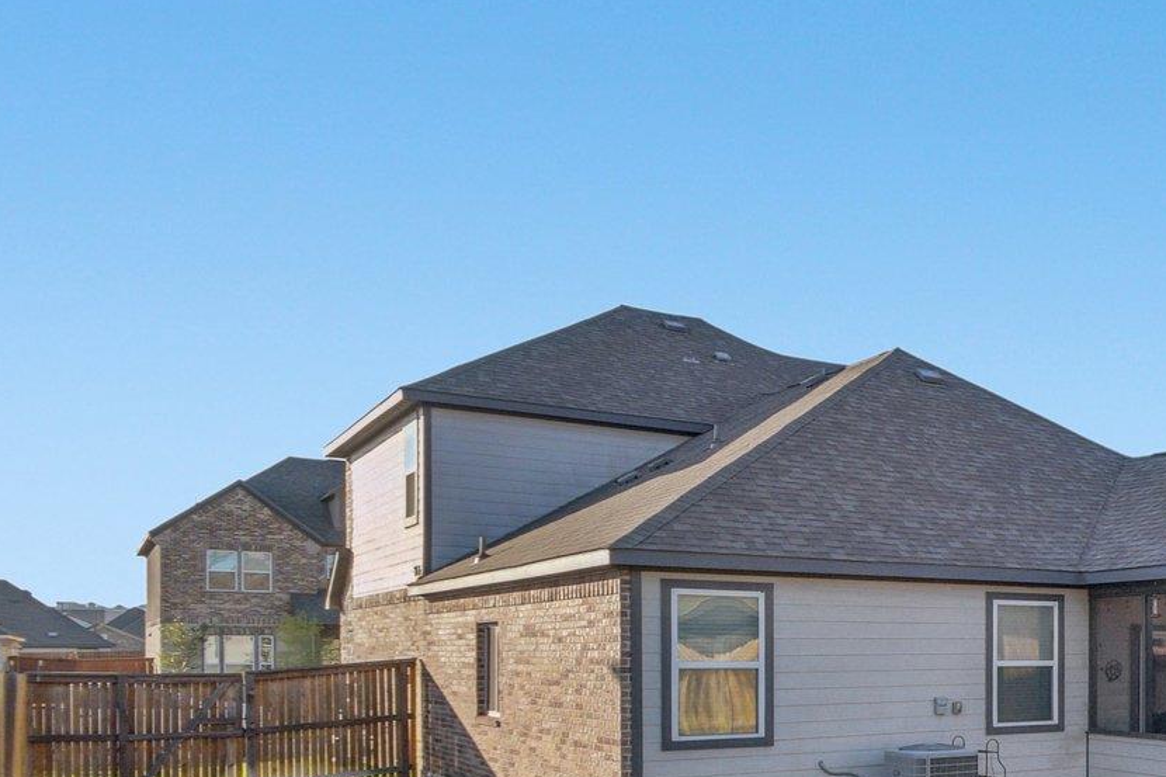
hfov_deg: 40.5
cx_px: 1319
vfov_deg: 34.9
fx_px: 1198
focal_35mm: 37
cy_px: 608
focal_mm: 10
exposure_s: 1/320
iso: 400
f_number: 8
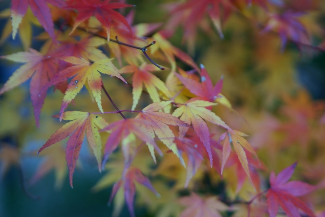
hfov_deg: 18.2
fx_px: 1015
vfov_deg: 12.2
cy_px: 108
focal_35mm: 112
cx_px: 162
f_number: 3.5
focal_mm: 75
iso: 100
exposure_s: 1/13
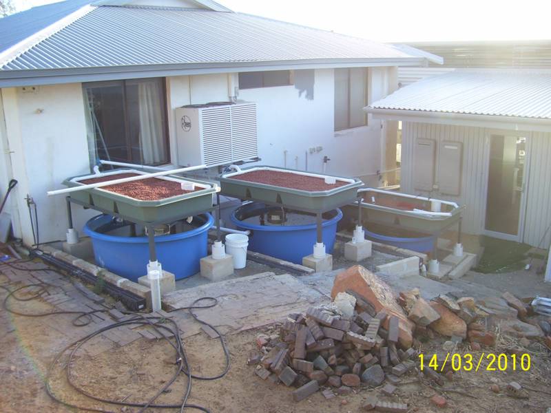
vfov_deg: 41.8
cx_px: 276
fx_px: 541
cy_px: 206
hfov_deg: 54.0
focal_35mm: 34
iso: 80
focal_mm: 5.6
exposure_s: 1/125
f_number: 2.7
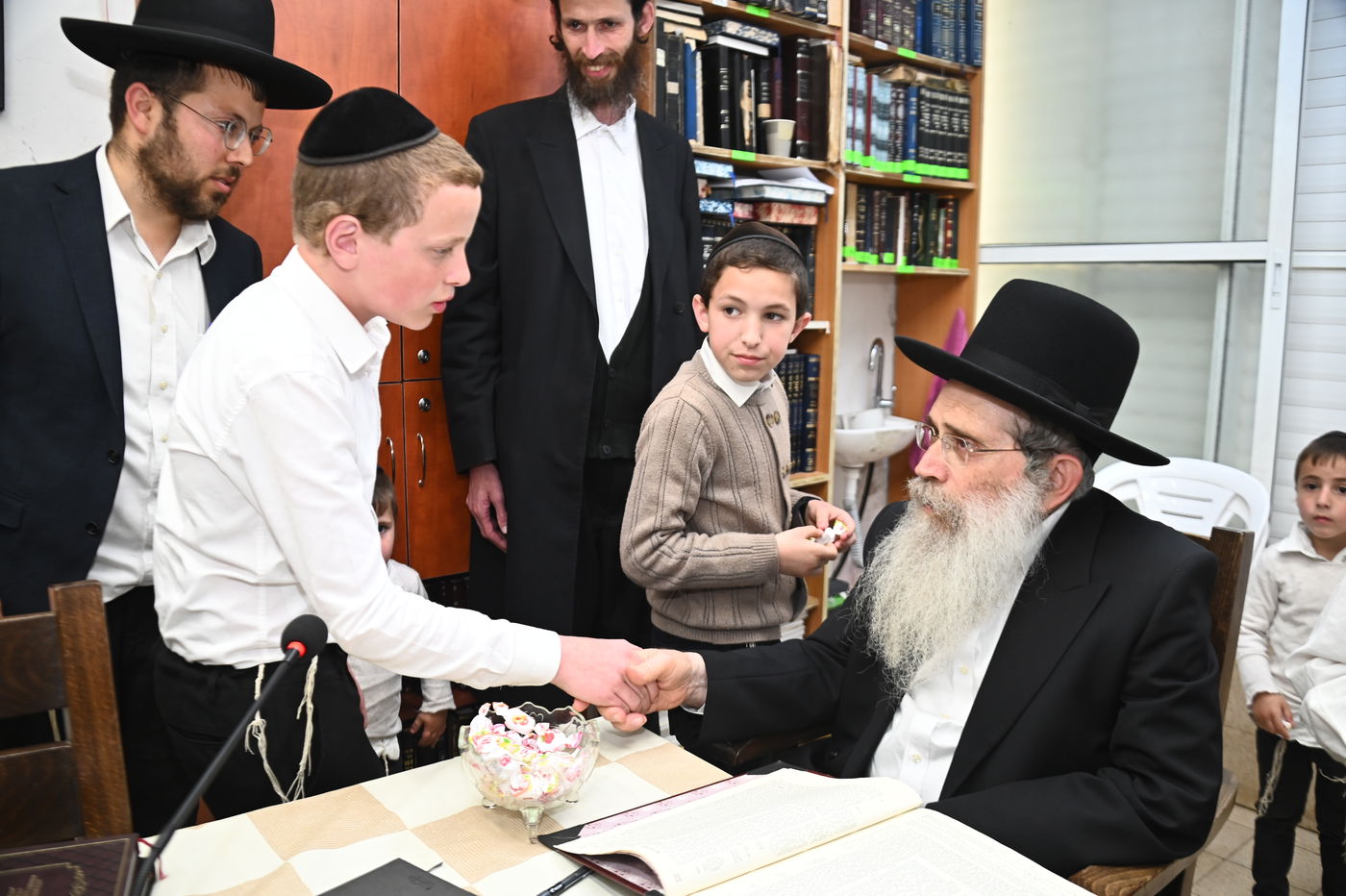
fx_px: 1046
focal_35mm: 28
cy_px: 448
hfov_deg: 65.5
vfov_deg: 46.4
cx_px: 673
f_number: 5
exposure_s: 1/200
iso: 1000
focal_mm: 28
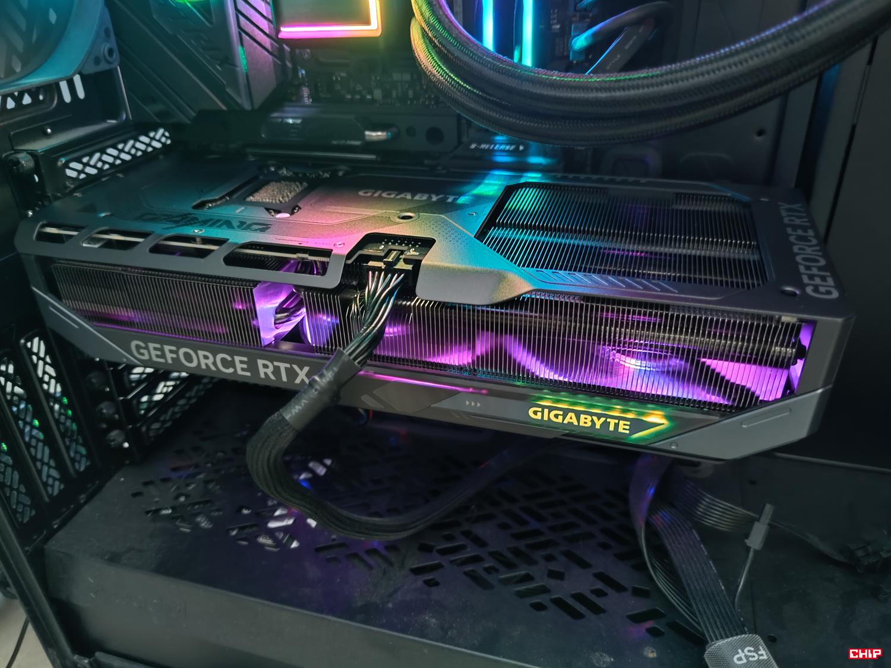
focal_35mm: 25
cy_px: 334
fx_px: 643
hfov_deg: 69.4
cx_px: 446
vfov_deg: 54.9
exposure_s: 1/6
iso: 777
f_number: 1.85
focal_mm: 6.78
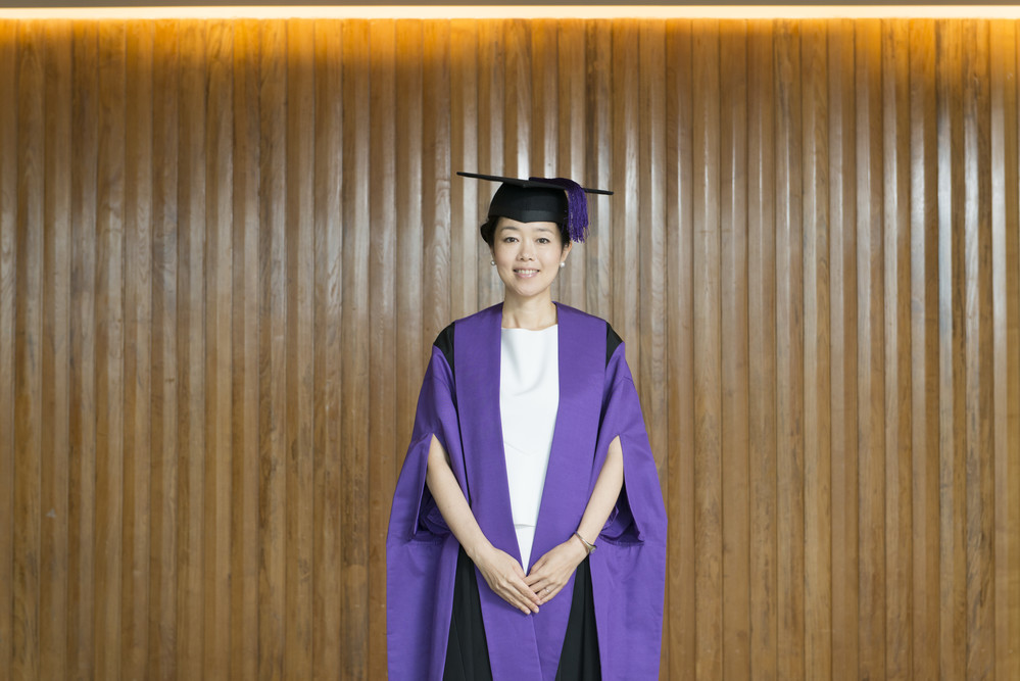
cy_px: 340
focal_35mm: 66
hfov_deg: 30.5
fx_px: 1871
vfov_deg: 20.6
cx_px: 510
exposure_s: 1/160
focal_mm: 66
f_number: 5.6
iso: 500
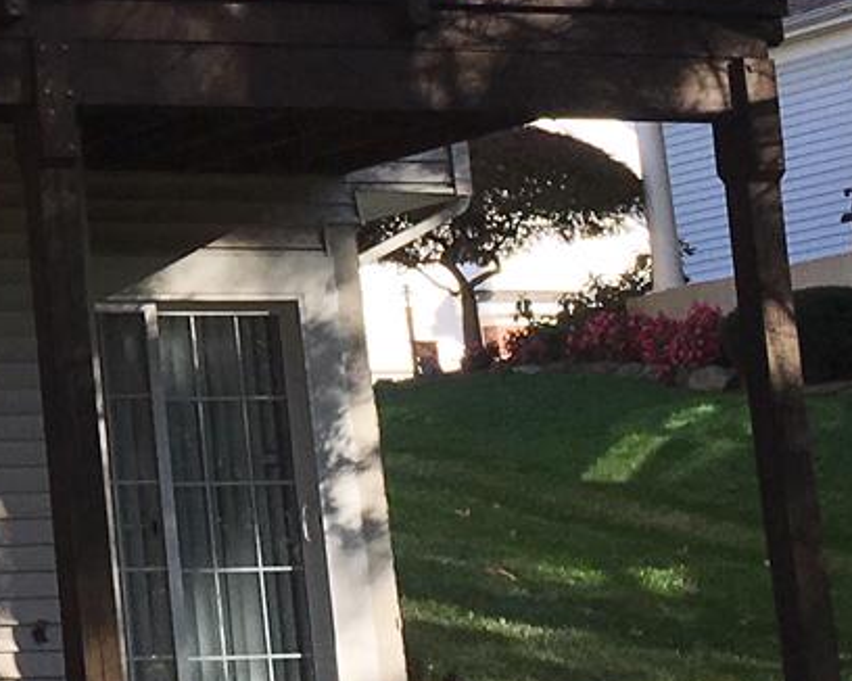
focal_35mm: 140
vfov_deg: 10.8
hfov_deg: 12.9
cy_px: -152
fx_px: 3529
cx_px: -497
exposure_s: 1/680
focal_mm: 4.15
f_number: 2.2
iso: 25
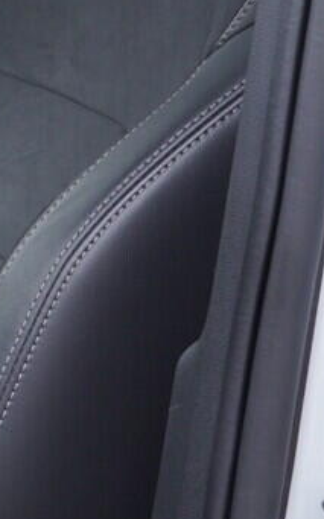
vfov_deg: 13.2
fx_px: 2191
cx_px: -754
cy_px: -103
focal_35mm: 155
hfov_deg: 7.2
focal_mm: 24
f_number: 3.2
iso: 125
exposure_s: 1/50
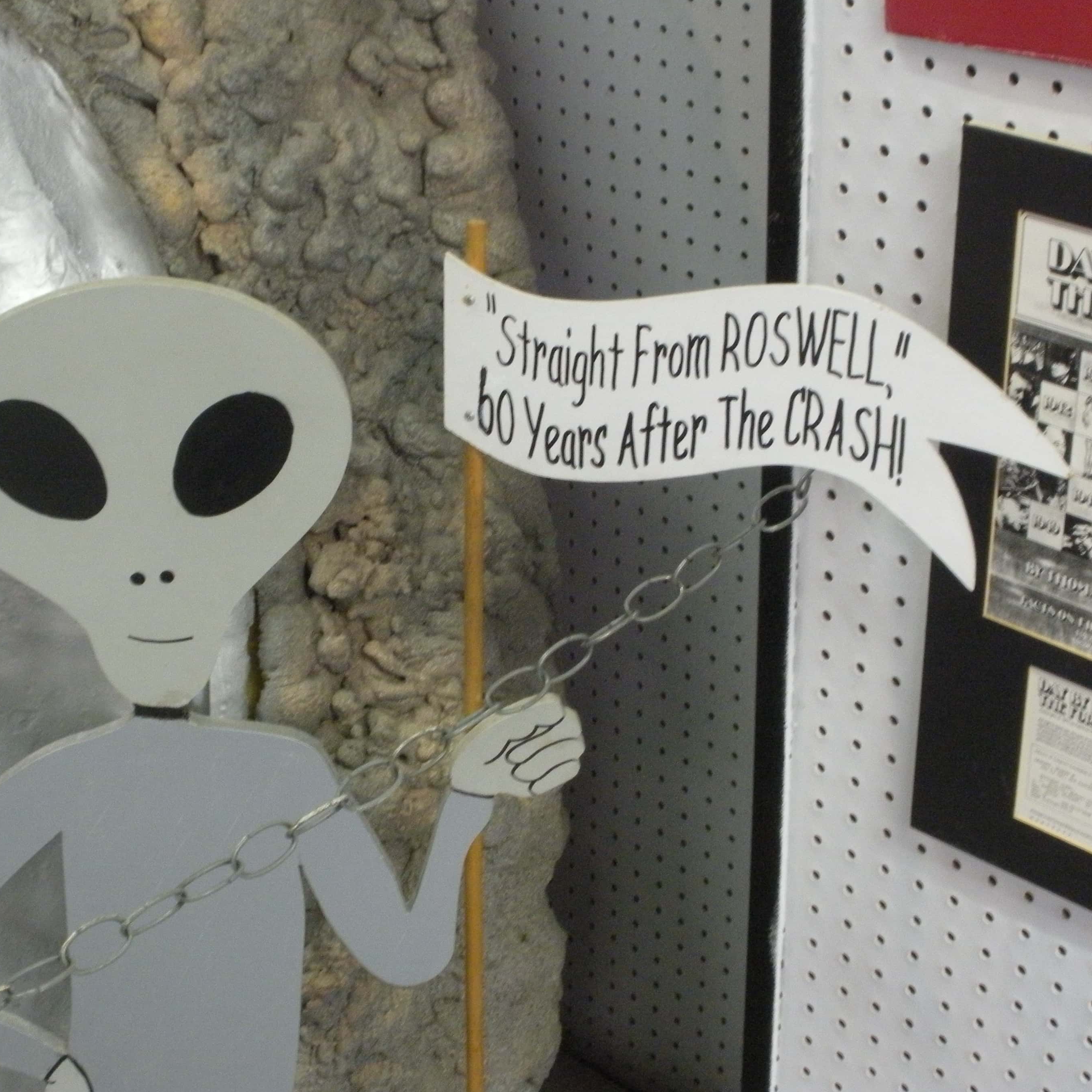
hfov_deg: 27.7
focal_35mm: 62
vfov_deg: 27.7
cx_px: 577
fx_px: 2213
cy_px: 542
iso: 400
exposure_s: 1/7.7
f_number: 4.4
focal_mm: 9.1
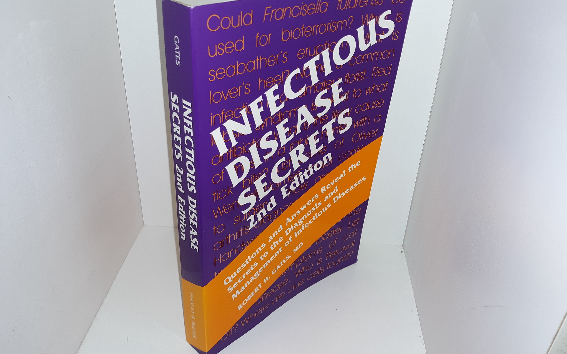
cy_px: 167
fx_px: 464
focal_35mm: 30
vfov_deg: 41.8
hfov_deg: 62.9
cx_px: 282
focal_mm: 3.7
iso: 40
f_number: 1.7
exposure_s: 1/120
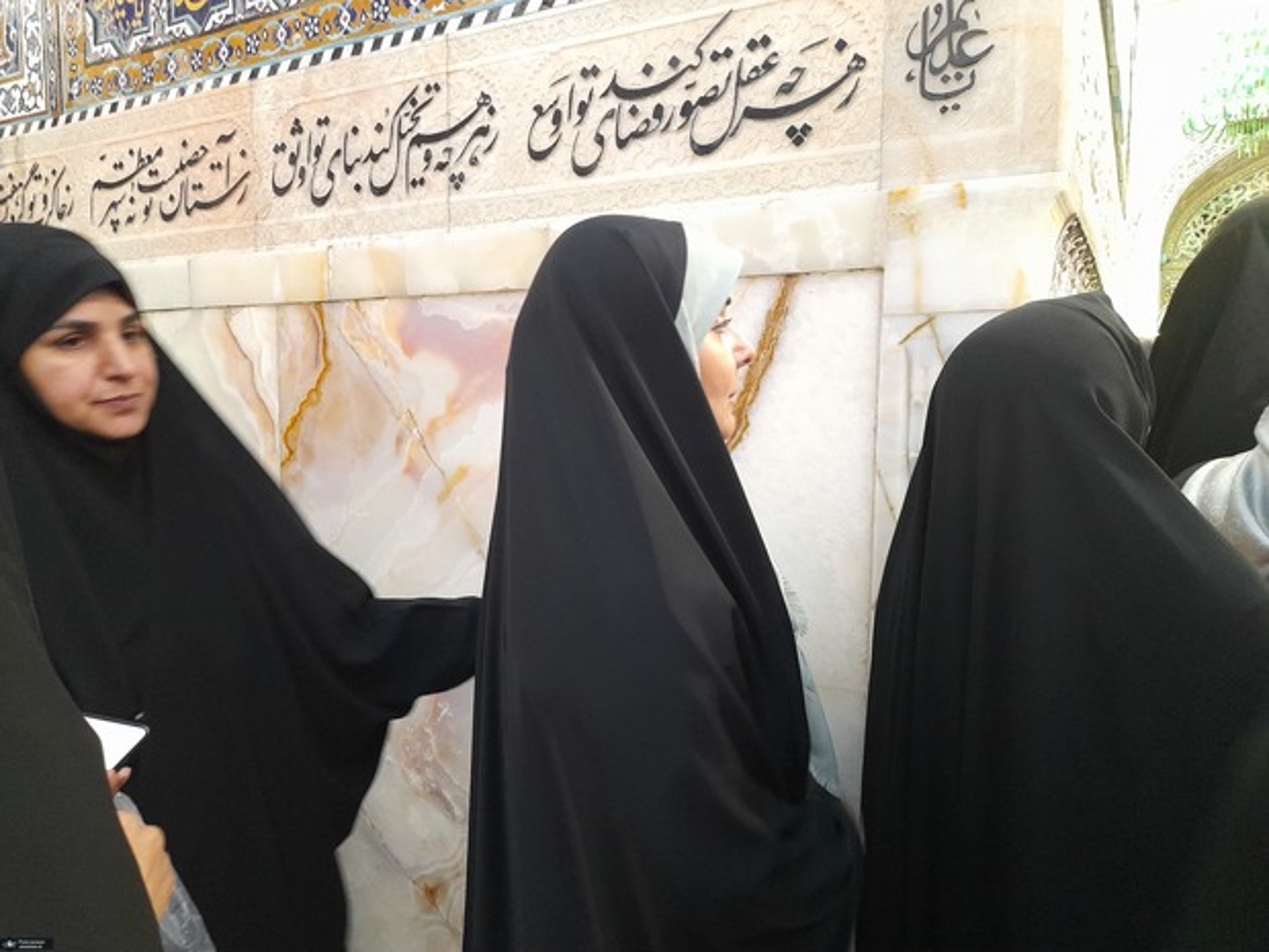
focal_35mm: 25
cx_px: 634
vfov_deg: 54.9
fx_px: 916
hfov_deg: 69.4
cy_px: 476
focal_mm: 4.6
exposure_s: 1/33
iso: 500
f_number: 2
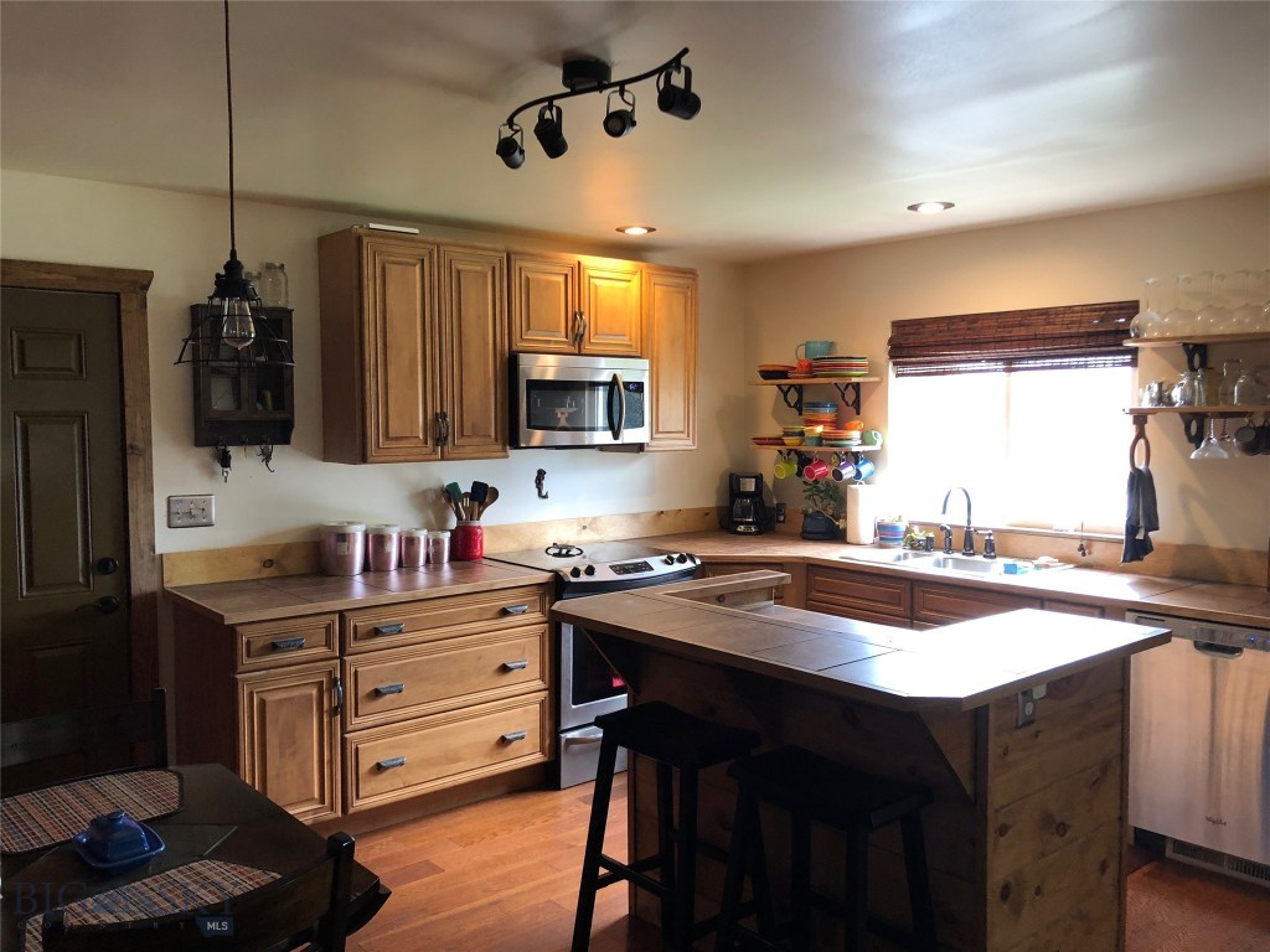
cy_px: 476
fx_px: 1027
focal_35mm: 28
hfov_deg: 63.4
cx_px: 635
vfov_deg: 49.7
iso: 40
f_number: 1.8
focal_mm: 3.99
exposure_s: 1/17
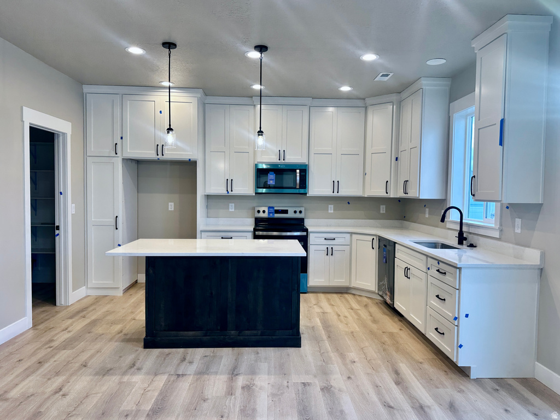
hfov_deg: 71.6
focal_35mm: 24
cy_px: 210
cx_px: 280
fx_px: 388
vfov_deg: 56.8
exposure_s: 1/120
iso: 64
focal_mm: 6.86
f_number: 1.78
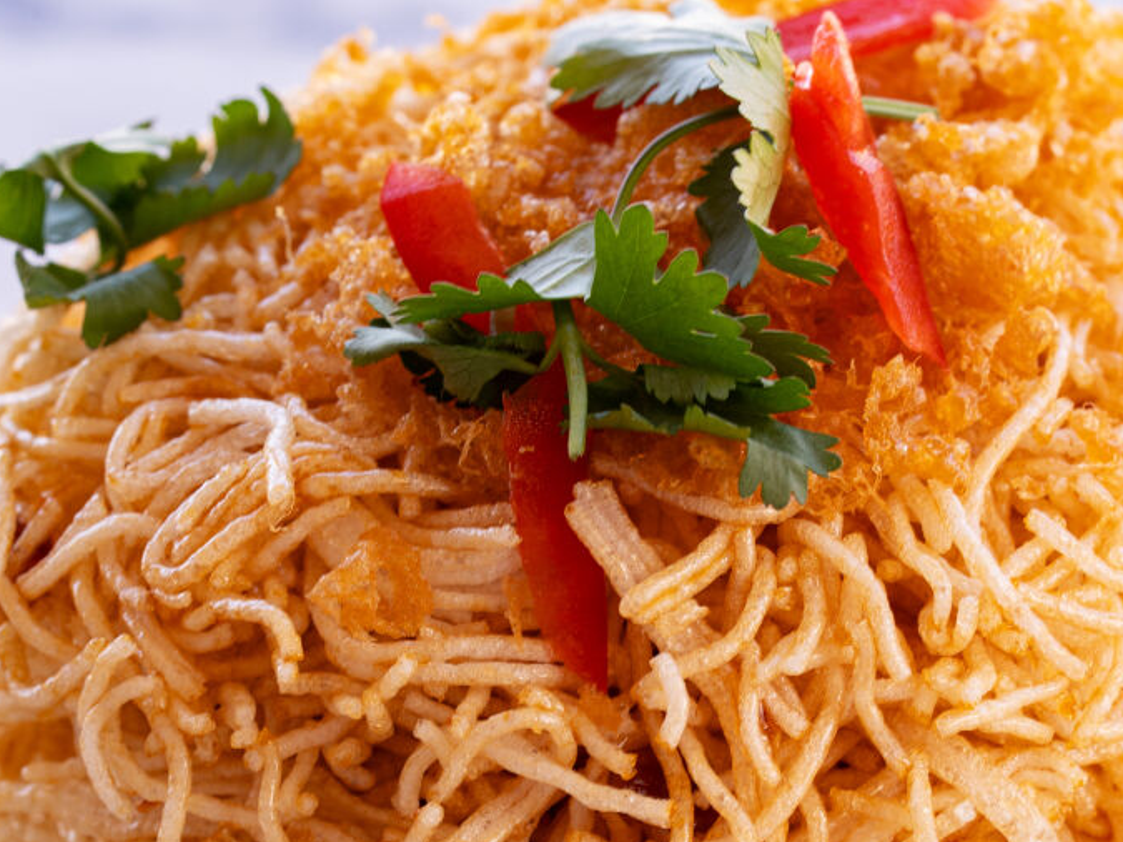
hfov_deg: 8.8
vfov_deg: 6.6
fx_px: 7331
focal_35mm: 226
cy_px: 790
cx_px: 740
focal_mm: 90
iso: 250
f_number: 7.1
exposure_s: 1/60
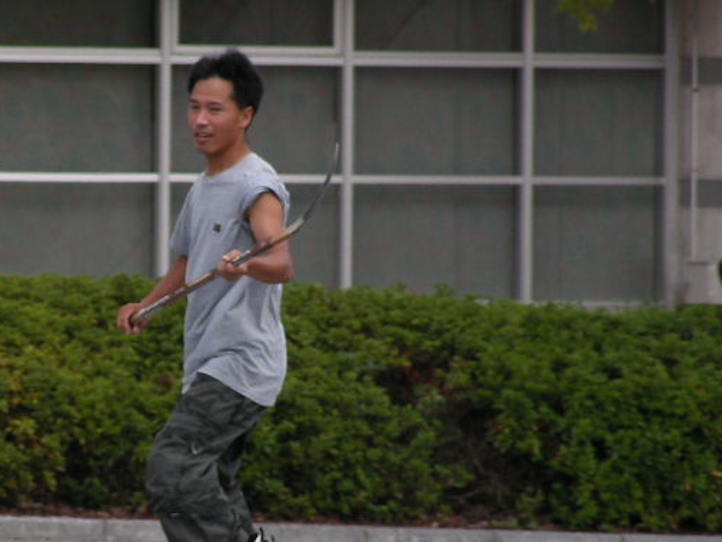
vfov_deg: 2.4
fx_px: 13060
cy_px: 332
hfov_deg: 3.2
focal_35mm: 626
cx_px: 107
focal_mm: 51.6
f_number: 4
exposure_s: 1/397
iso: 50
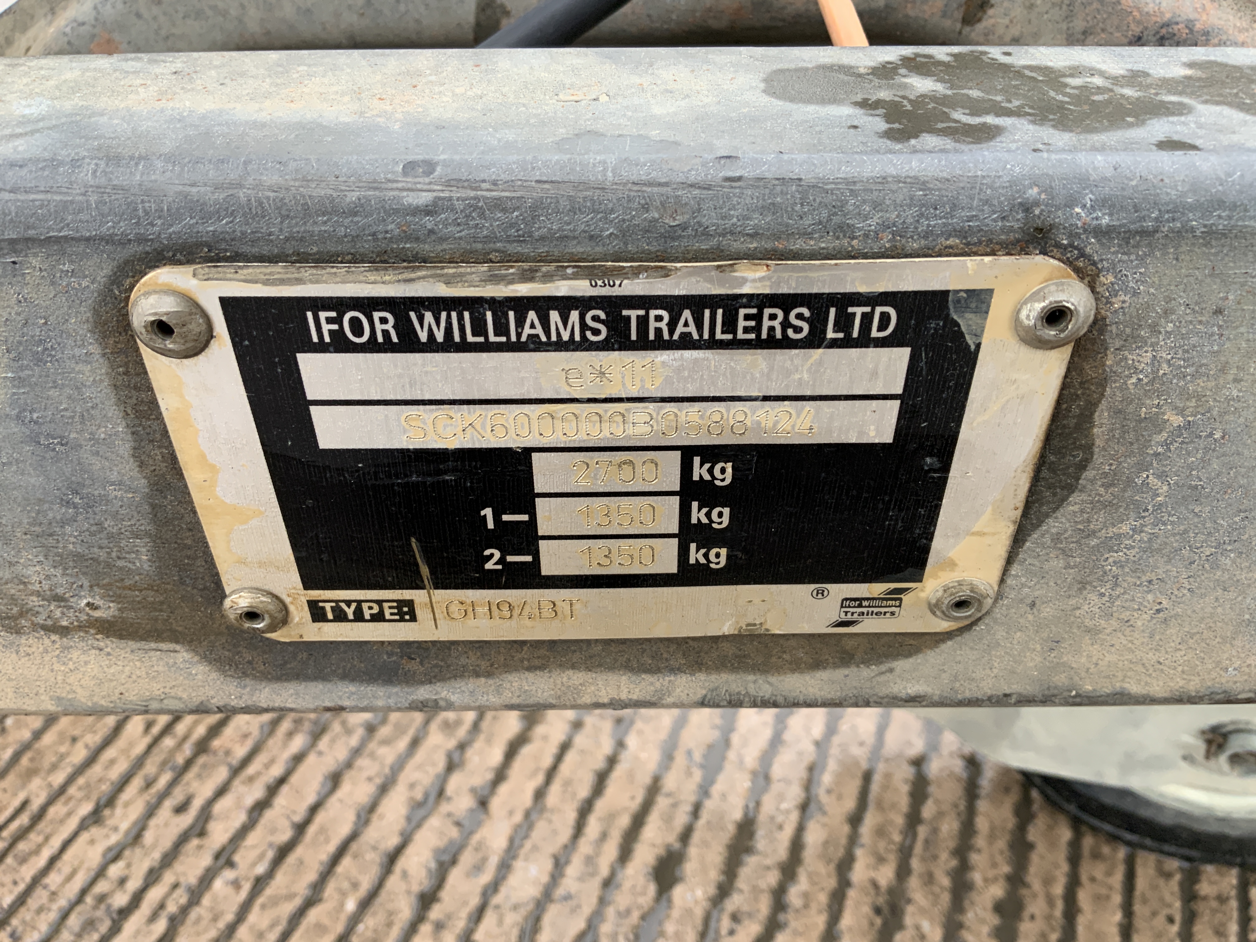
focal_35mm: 29
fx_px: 1052
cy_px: 471
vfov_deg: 48.2
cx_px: 628
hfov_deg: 61.7
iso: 40
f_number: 1.8
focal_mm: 3
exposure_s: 1/122
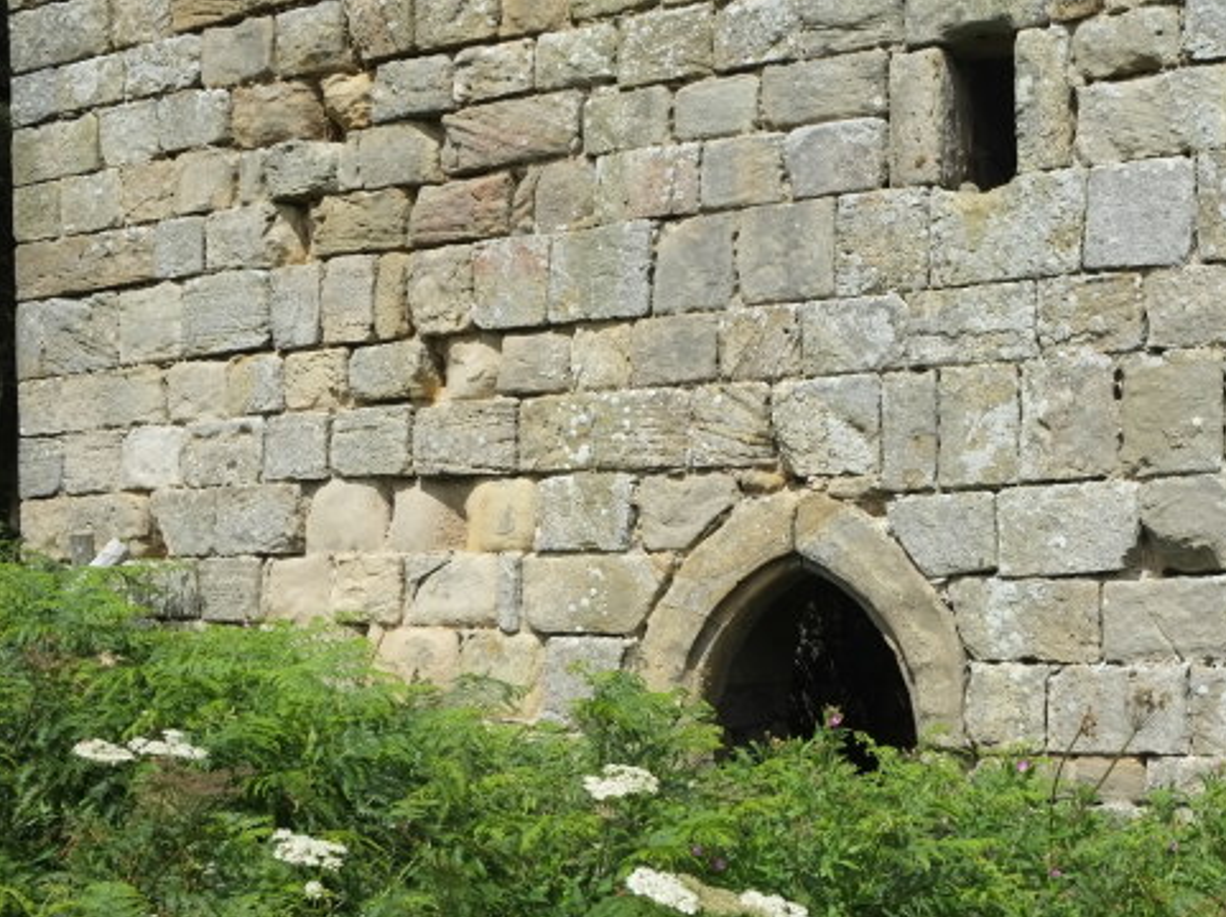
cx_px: 976
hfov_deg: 33.4
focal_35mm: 56
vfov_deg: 25.9
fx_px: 1982
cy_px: 638
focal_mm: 23
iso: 200
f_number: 7.1
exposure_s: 1/420
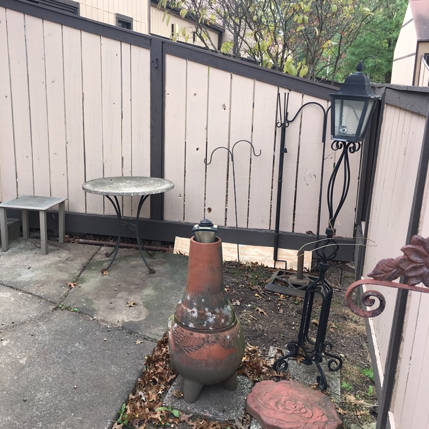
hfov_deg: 46.4
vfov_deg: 47.2
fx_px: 491
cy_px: 212
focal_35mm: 35
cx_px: 141
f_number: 2.2
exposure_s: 1/182
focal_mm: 4.15
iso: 25
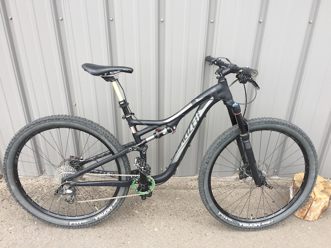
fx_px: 277
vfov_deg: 48.2
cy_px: 124
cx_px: 166
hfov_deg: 61.7
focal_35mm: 29
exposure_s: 1/120
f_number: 2.2
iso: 40
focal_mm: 4.15
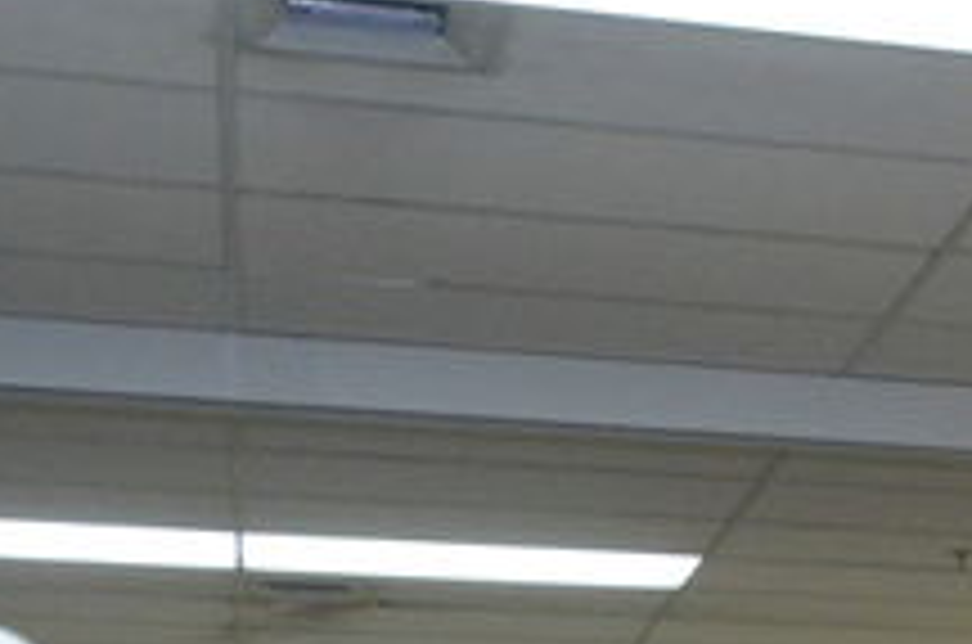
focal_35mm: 128
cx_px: 1890
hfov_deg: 13.8
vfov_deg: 9.8
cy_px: 1360
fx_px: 3448
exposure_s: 1/40
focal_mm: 18
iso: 1600
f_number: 5
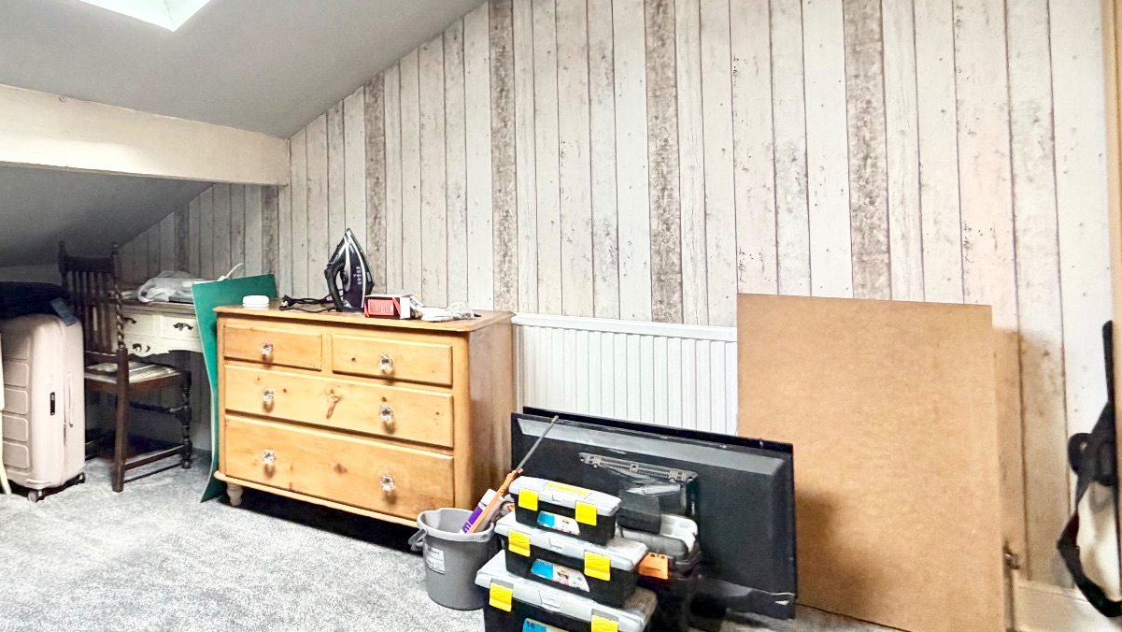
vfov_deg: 43.8
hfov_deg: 64.5
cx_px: 201
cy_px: 208
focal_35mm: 26
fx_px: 774
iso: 320
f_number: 2.2
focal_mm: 2.22
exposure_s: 1/64
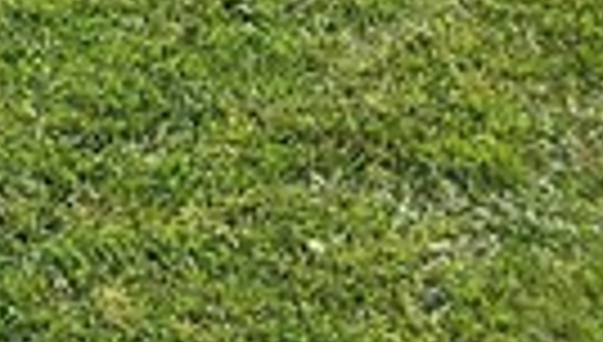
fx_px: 3060
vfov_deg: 6.0
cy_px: -603
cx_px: -428
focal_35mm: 191
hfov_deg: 10.7
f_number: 1.8
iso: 25
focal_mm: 5.4
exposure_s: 1/2463
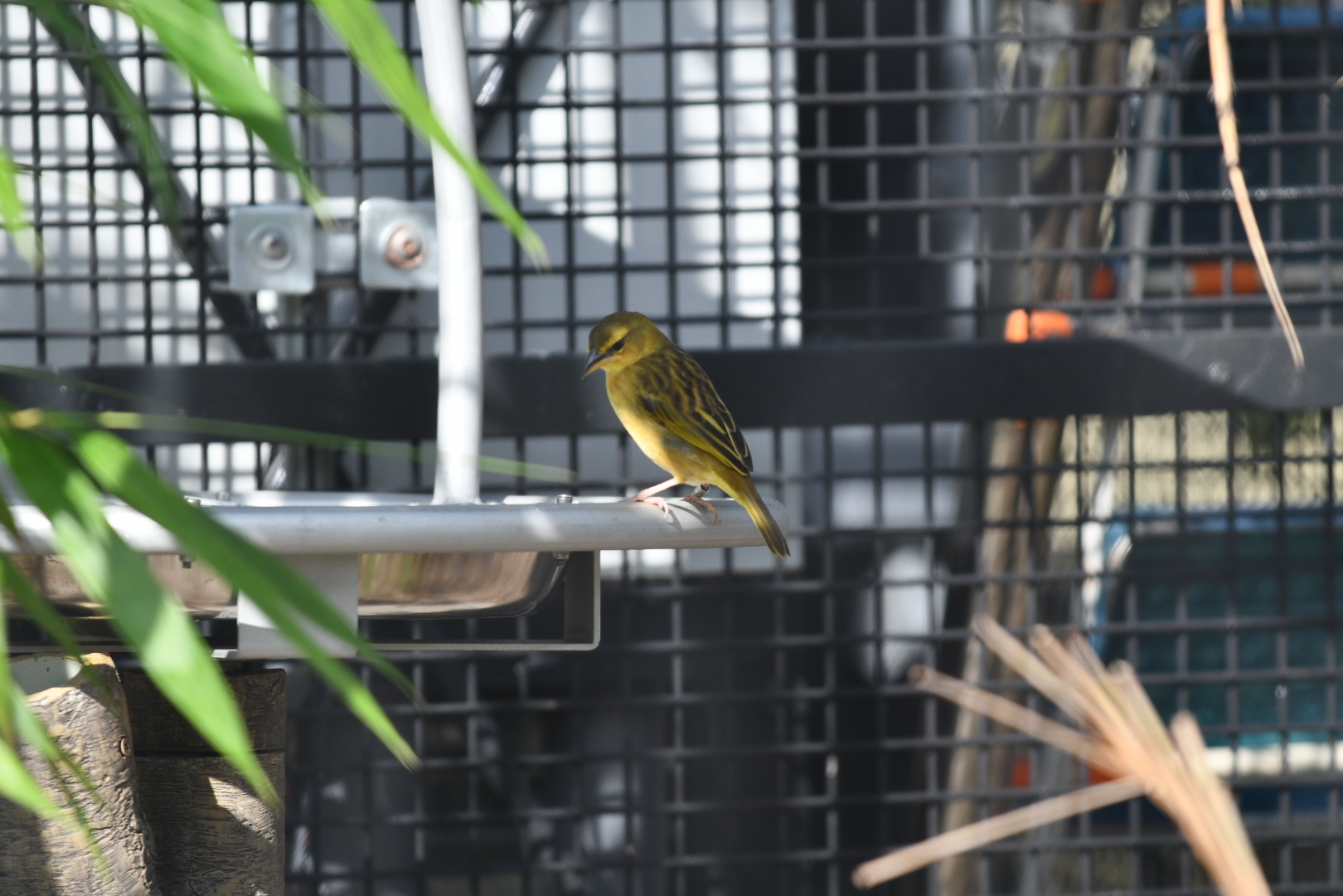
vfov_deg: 4.6
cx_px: 672
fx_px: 11191
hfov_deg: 6.9
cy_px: 448
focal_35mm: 300
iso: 400
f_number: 4.5
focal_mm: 200
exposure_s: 1/1000
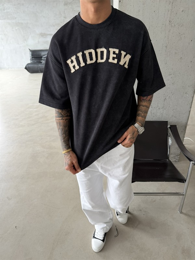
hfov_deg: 56.8
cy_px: 130
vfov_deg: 71.6
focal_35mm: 24
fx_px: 180
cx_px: 98
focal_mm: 6.76
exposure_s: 1/121
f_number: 1.78
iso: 125
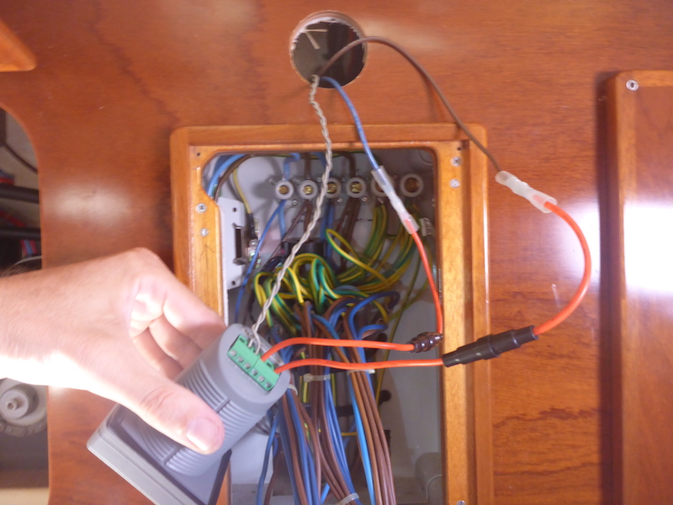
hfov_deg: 63.4
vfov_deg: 49.7
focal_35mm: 28
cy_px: 252
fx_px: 544
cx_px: 336
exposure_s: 1/10
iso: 400
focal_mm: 4.9
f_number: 3.3
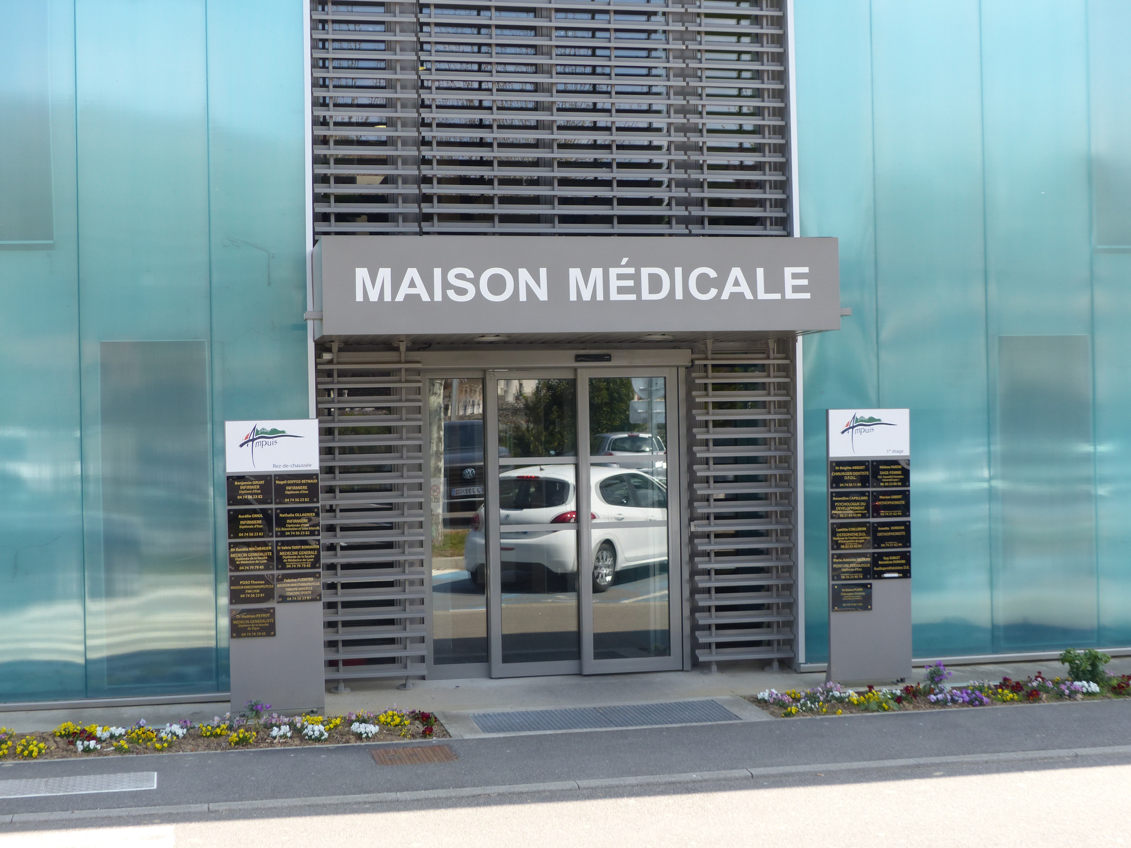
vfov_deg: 28.0
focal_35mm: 52
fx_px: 1699
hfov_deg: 36.8
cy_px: 424
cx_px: 566
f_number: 3.2
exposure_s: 1/320
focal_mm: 9.4
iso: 100
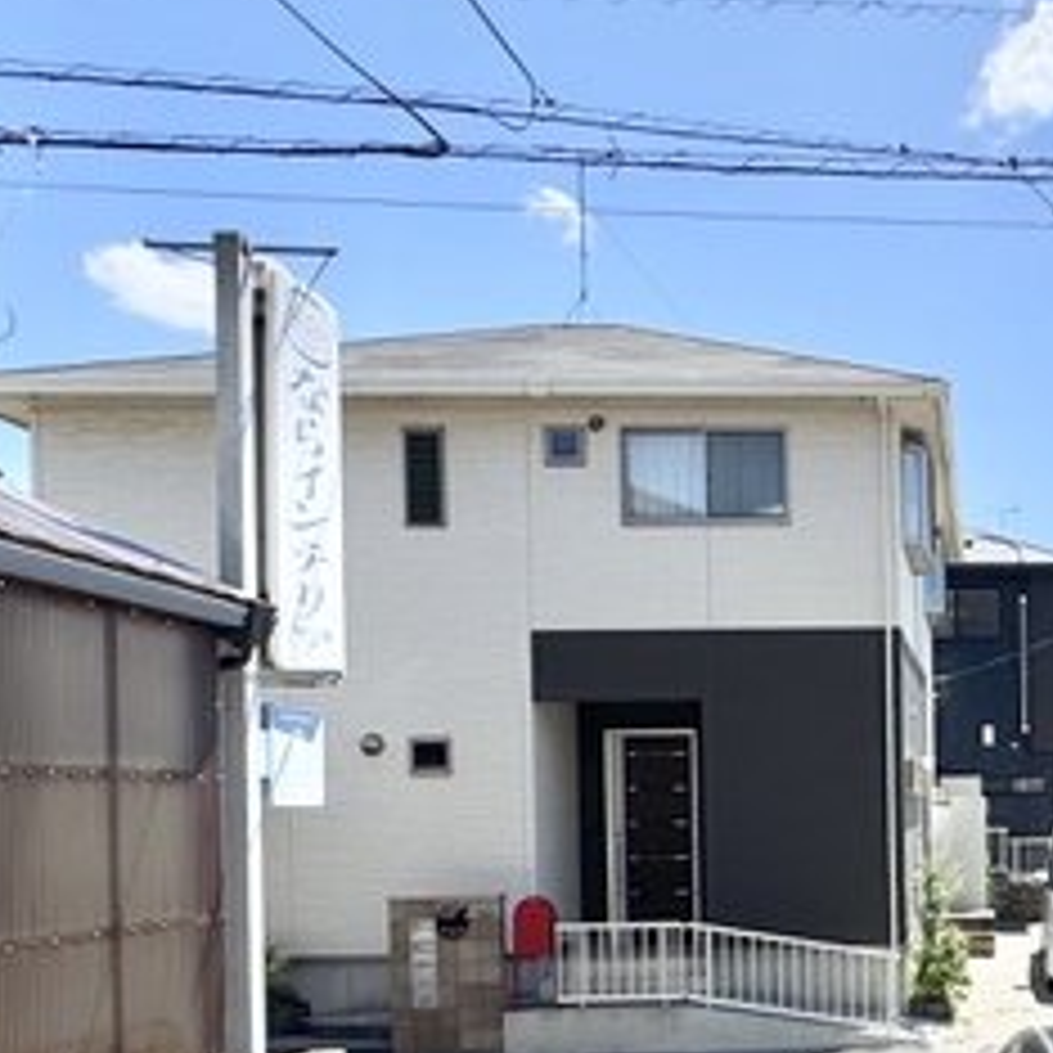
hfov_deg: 39.5
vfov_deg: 43.1
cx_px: 1058
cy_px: 821
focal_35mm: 37
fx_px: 1273
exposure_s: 1/1477
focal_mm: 2.22
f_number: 2.2
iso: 50
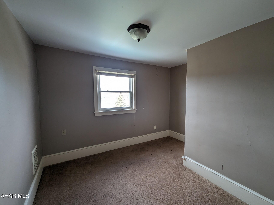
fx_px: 103
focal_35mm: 13
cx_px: 137
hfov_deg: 106.2
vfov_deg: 89.9
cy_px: 102
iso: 61
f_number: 2.2
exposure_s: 1/60.1
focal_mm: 1.95
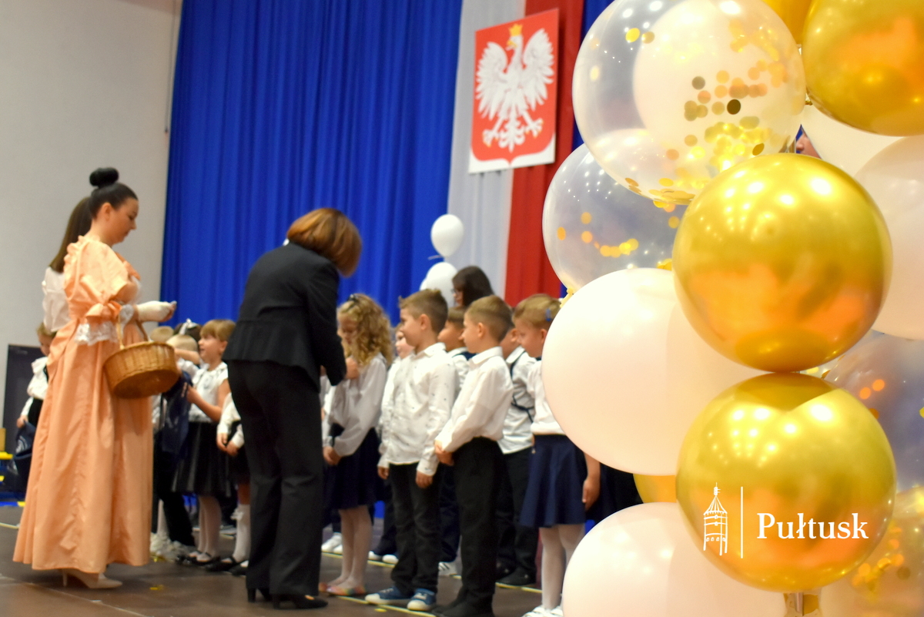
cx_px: 462
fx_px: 1040
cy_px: 308
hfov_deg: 47.9
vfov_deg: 33.0
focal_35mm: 40
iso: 1000
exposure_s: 1/60
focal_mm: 27
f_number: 4
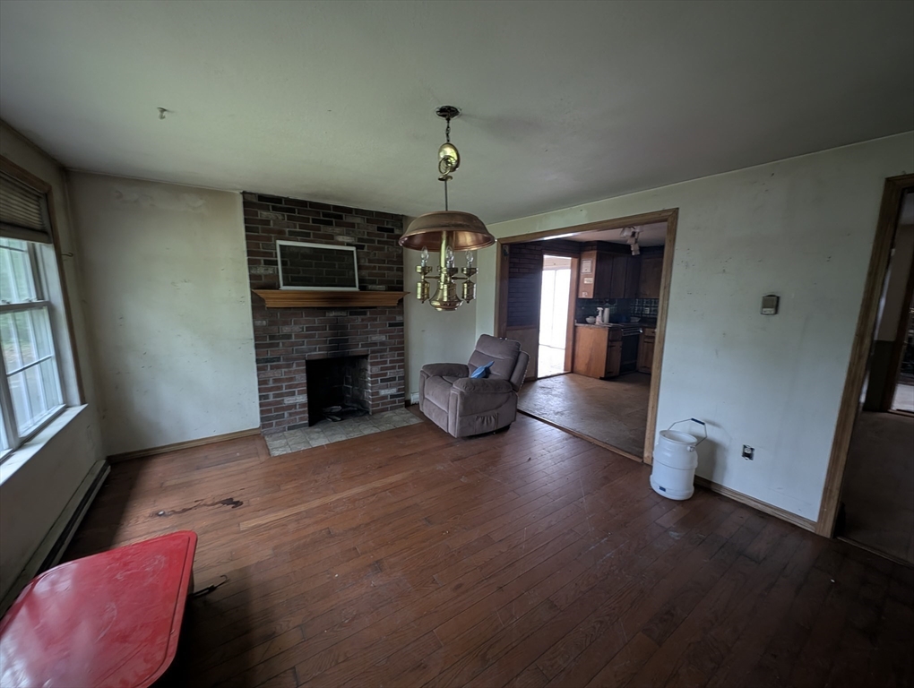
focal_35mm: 12
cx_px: 457
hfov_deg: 110.5
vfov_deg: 94.6
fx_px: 317
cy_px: 344
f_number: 1.95
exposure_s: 1/5.91
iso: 81
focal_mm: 2.23
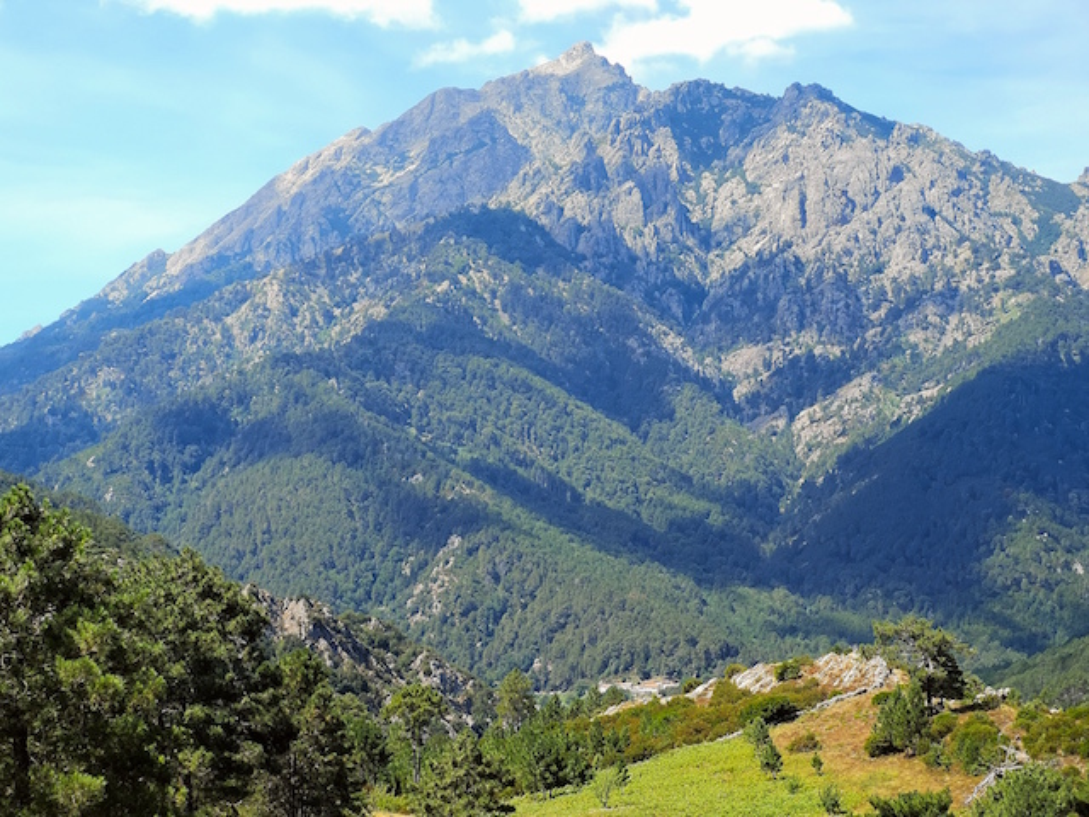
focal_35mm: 81
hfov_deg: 24.1
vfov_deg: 18.2
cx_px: 544
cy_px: 408
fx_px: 2548
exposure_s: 1/793
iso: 50
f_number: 2.4
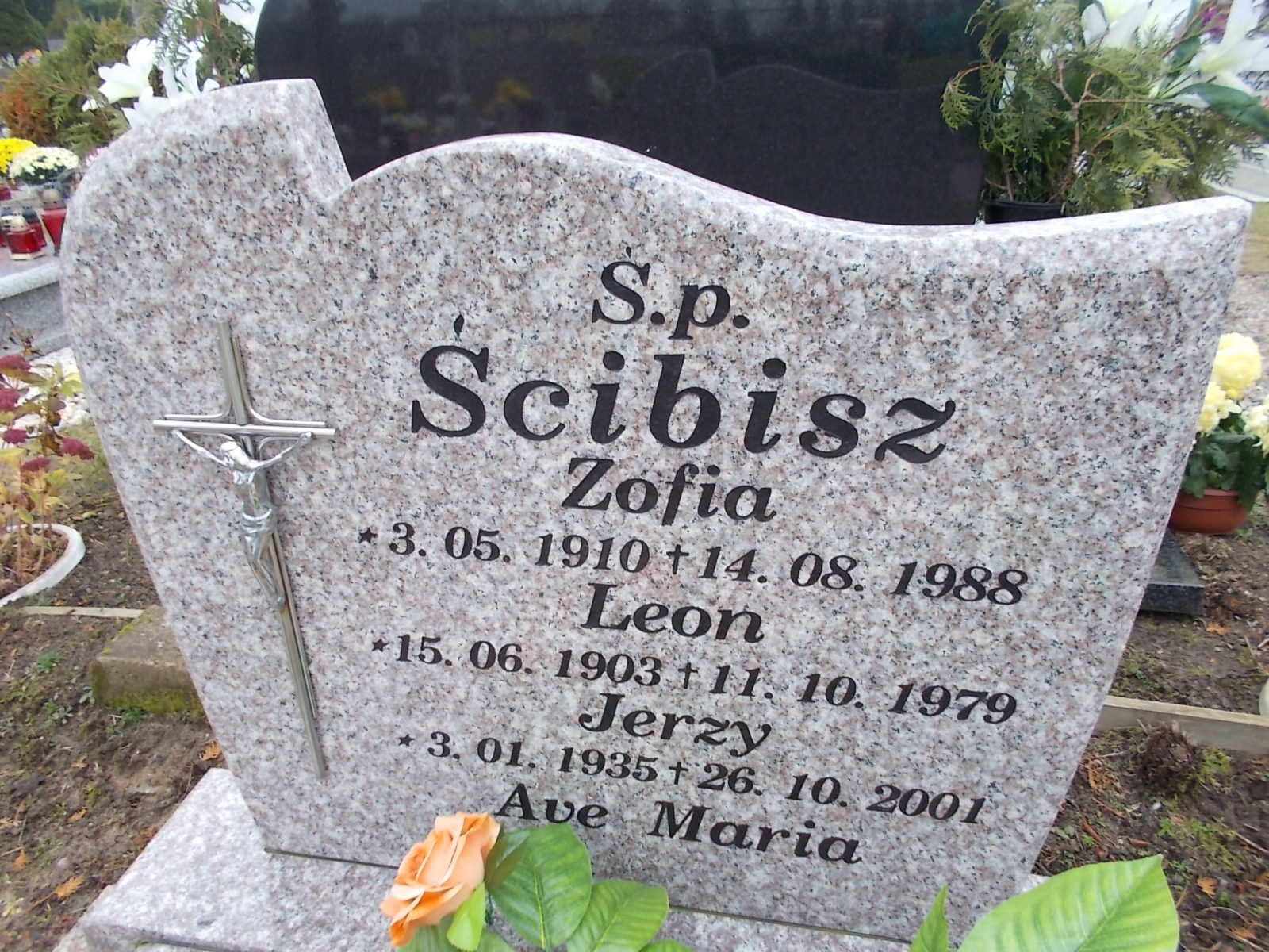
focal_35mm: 26
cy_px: 476
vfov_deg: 53.1
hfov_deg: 67.3
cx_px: 634
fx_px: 953
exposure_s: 1/25
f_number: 3.2
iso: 100
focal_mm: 4.6
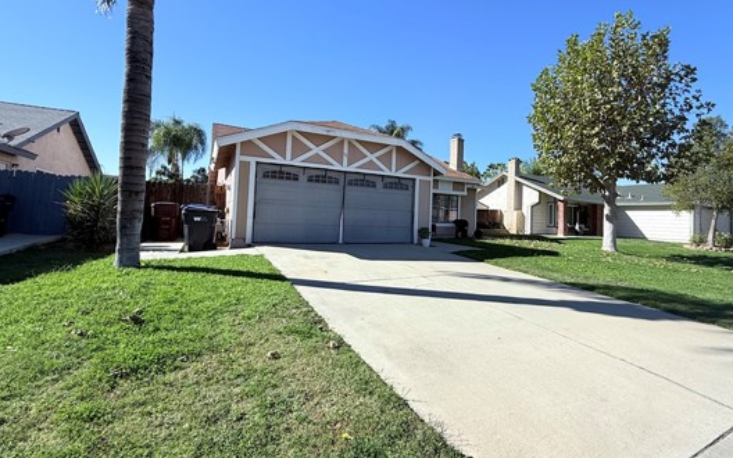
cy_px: 204
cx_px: 416
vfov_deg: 64.8
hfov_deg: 90.5
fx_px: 360
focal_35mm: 18
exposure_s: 1/2024
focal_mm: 2.22
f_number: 2.2
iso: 50
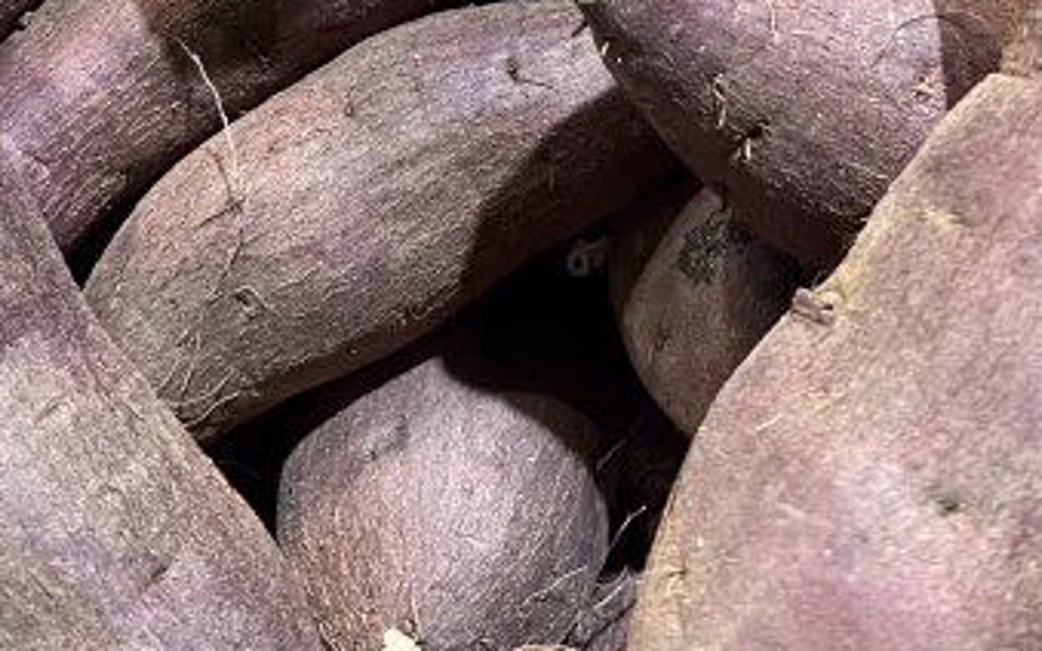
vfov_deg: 17.8
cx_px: 692
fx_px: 1846
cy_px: -338
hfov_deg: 31.3
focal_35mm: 65
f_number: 1.5
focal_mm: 5.7
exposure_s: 1/50
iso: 250
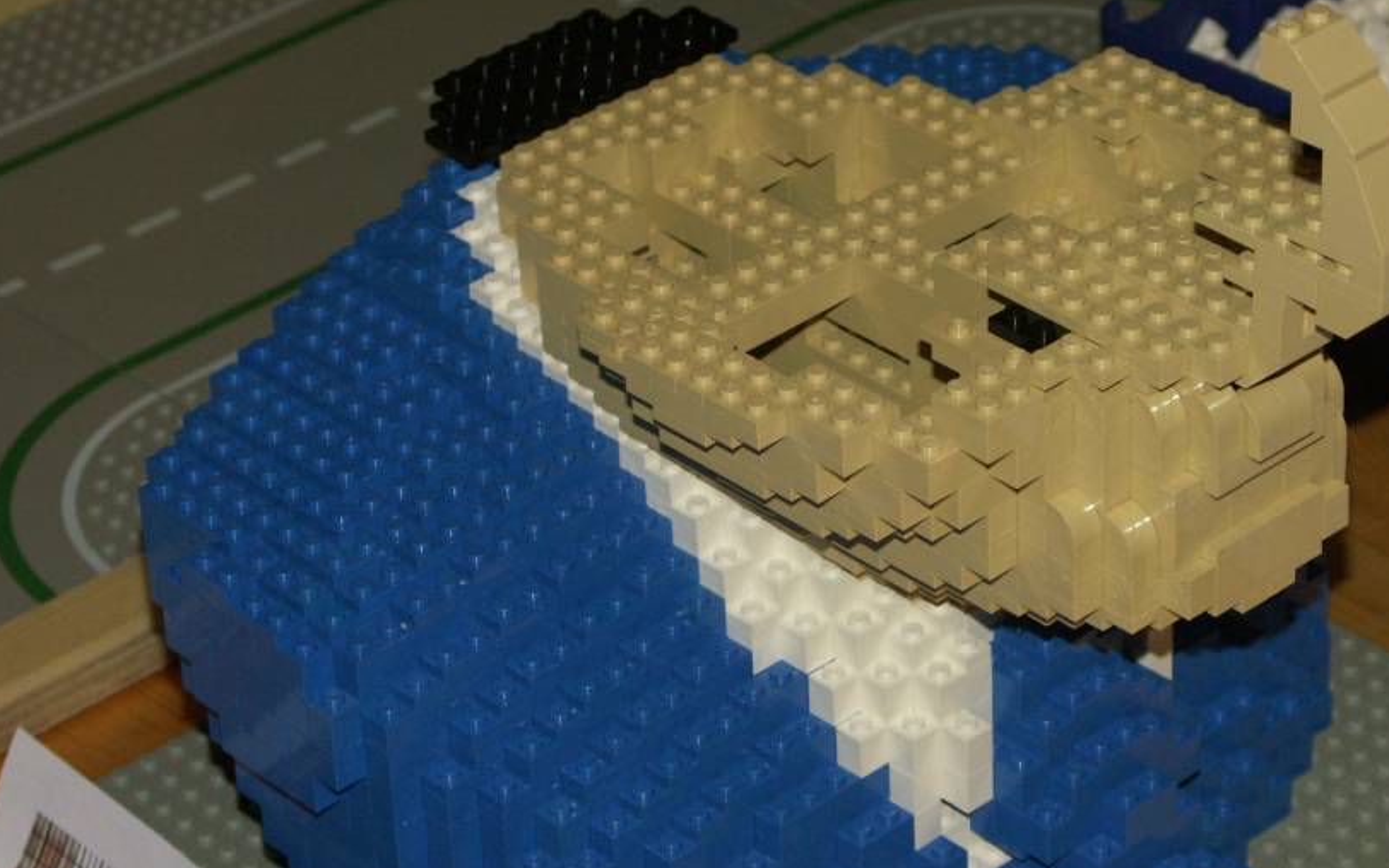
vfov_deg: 10.0
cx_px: 838
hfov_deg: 15.9
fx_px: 4960
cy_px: 448
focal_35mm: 131
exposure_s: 1/100
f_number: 3.5
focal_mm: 25.15
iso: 200
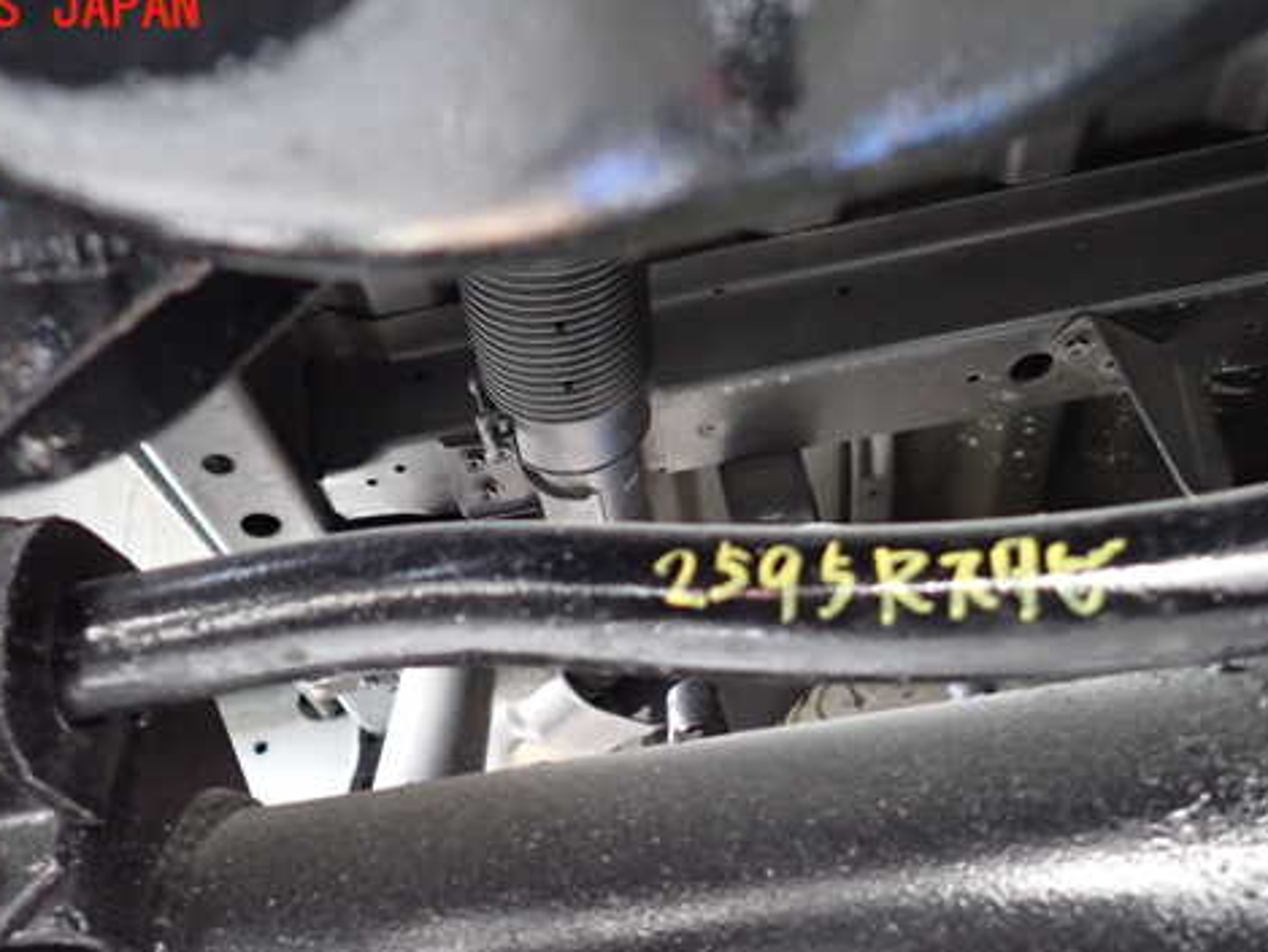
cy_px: 584
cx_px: 519
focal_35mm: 32
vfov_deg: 43.9
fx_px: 1172
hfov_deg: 56.4
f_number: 2
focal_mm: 4.5
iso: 800
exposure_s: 1/10
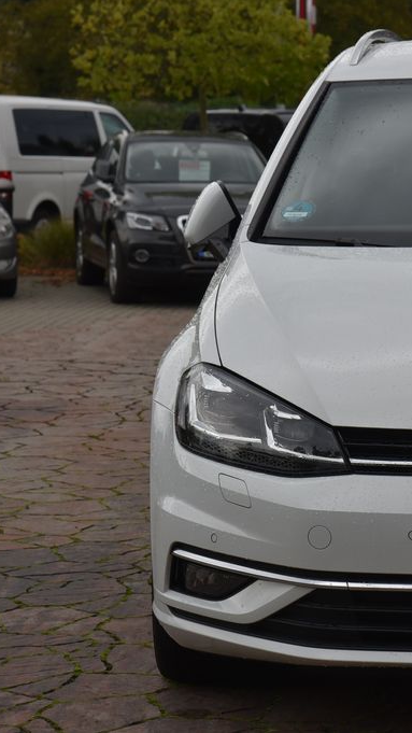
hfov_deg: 8.9
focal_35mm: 134
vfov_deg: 16.0
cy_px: 366
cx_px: 523
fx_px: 2603
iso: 500
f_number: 9
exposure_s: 1/320
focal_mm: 85
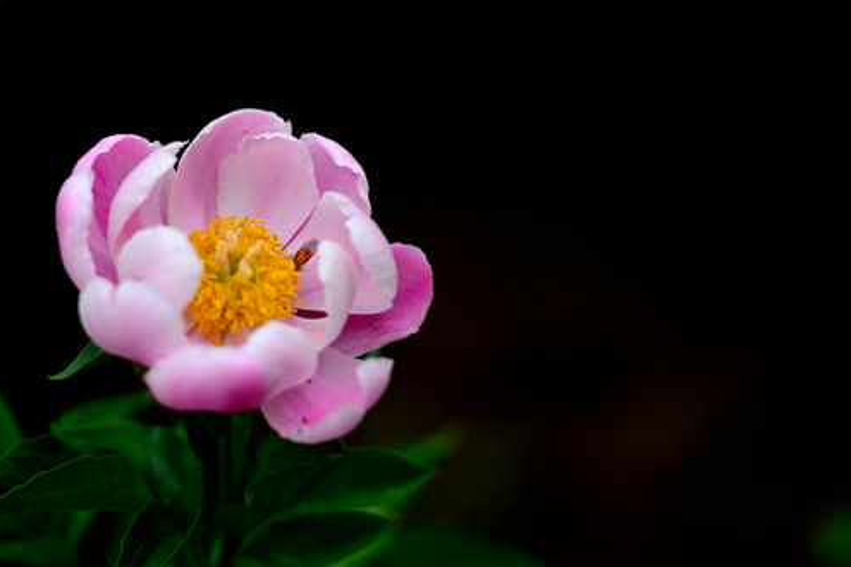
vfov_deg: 4.9
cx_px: 294
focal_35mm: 283
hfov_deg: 7.3
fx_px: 6689
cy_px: 226
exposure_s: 1/1600
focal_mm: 200
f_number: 2.8
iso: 200
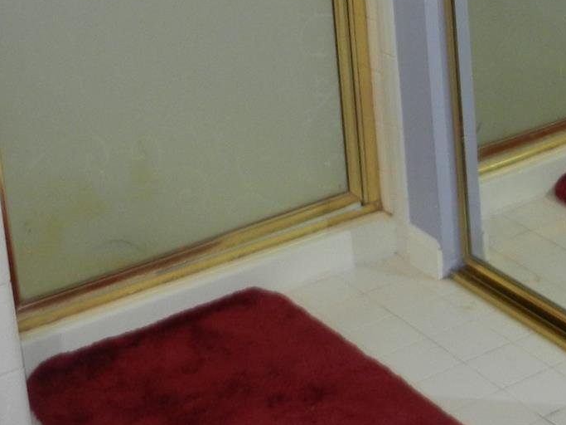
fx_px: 1422
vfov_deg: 16.3
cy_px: -78
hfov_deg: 22.4
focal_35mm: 87
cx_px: 370
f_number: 3.6
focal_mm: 5.1
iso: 200
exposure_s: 1/30
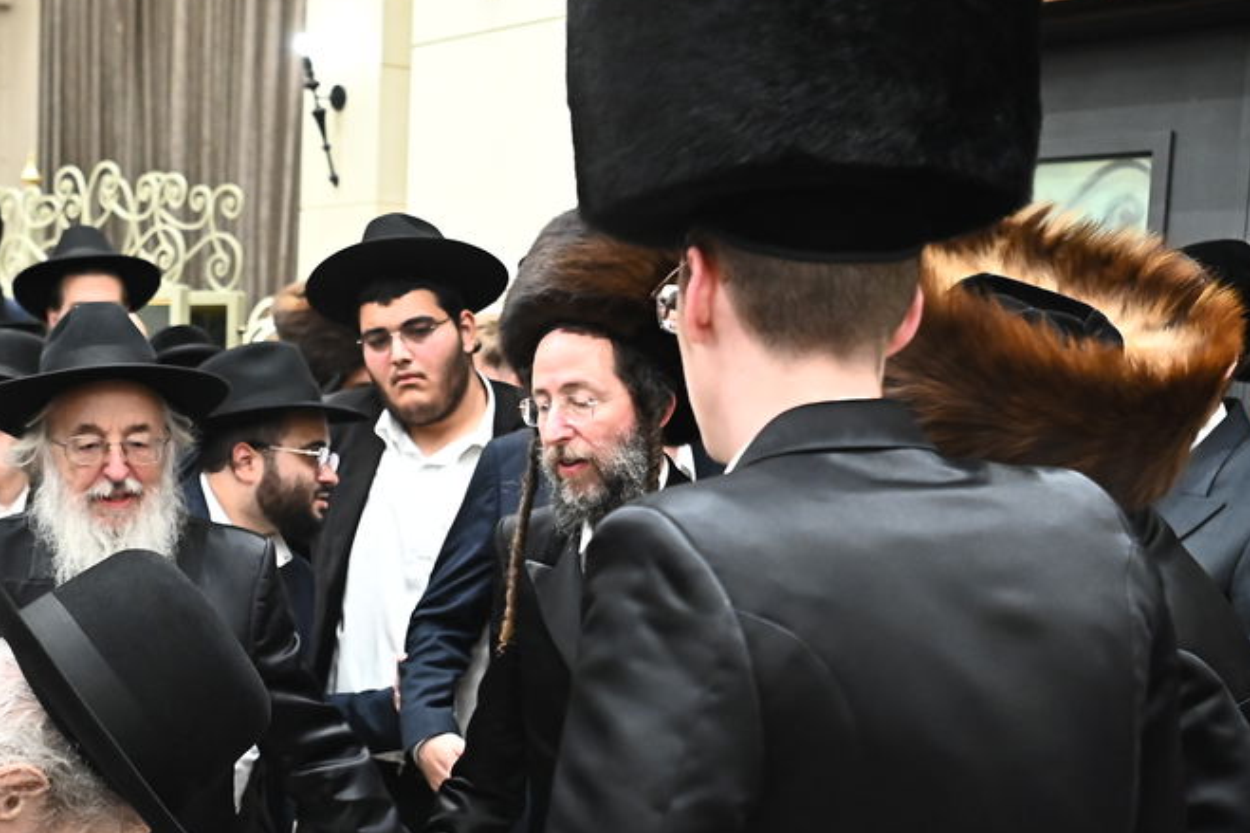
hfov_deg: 38.4
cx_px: 408
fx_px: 1770
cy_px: 689
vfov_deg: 25.9
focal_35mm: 51
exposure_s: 1/200
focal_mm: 24
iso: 3200
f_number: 3.2
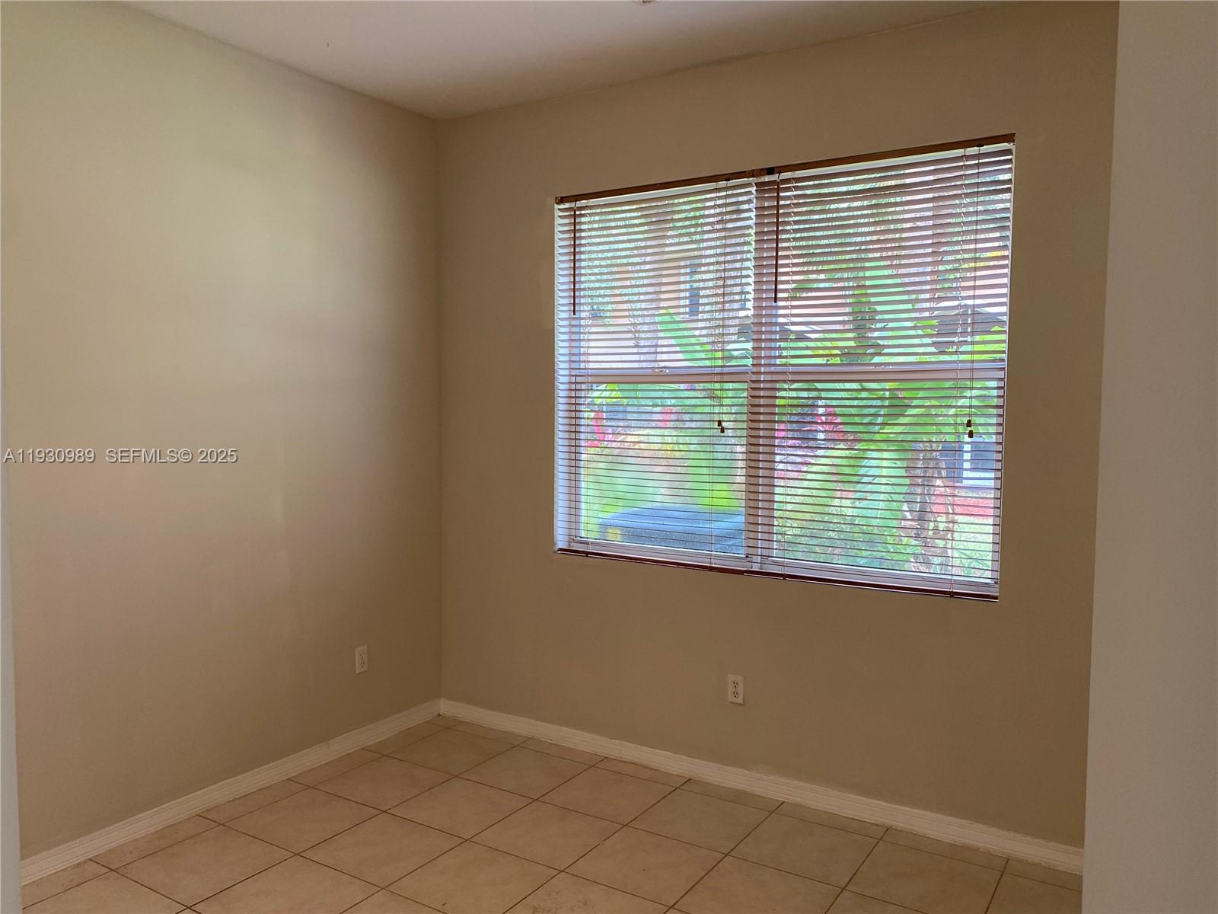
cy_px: 457
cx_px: 609
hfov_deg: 67.3
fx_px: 915
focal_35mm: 26
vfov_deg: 53.1
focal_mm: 4.25
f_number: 1.8
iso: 125
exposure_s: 1/120
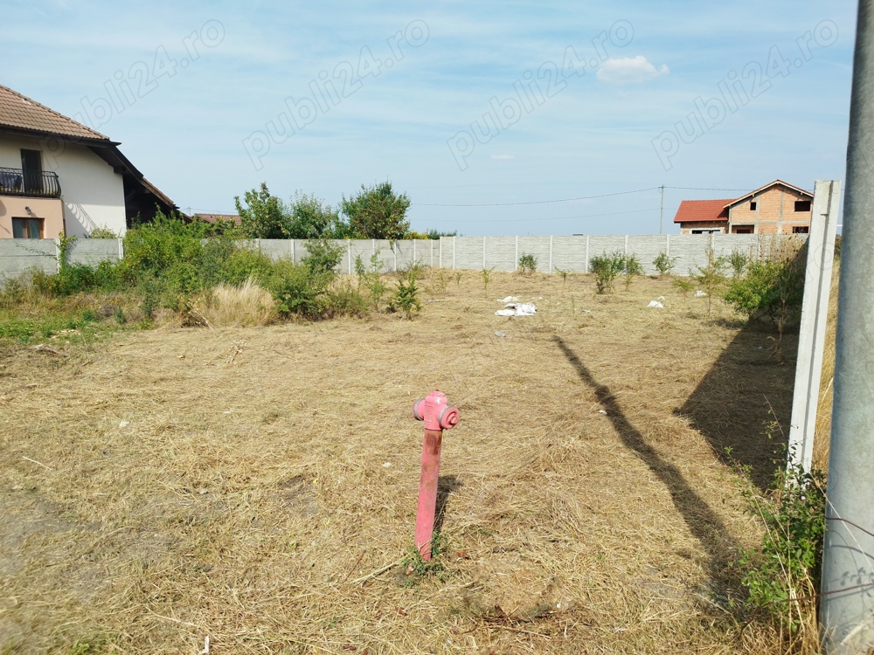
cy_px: 328
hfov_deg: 71.6
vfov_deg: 56.8
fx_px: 606
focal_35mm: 24
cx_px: 437
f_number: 1.89
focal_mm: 5.89
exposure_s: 1/710
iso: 50
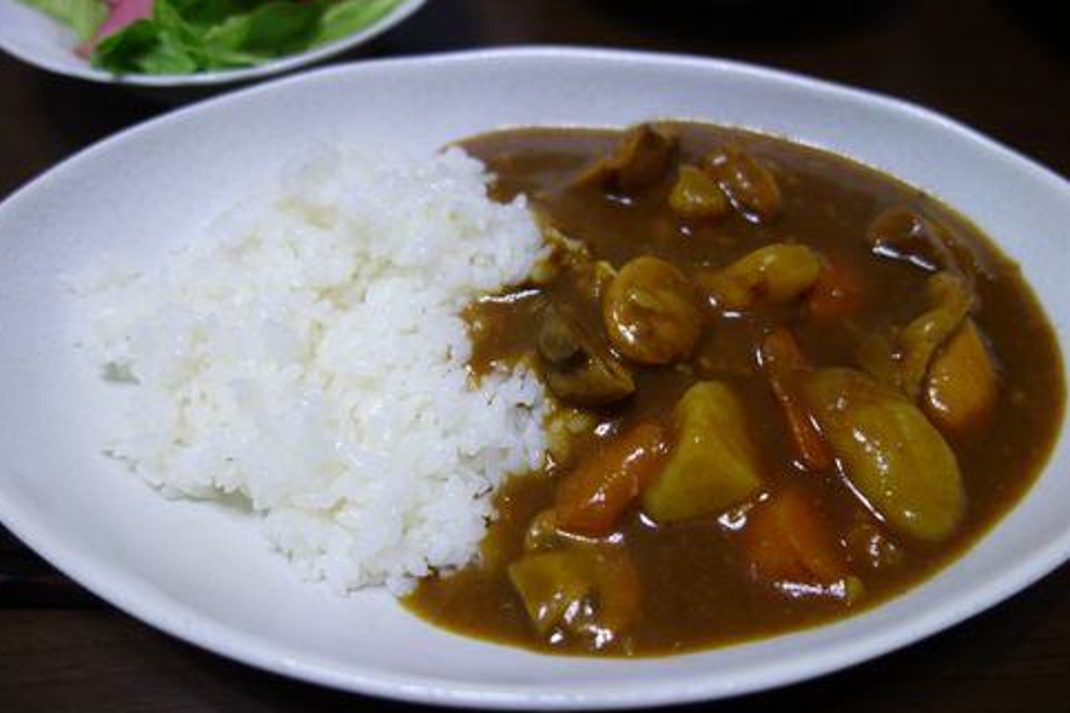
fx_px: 862
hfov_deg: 63.7
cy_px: 351
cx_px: 538
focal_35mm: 29
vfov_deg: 45.0
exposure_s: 1/30
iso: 250
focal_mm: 10.4
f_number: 1.8
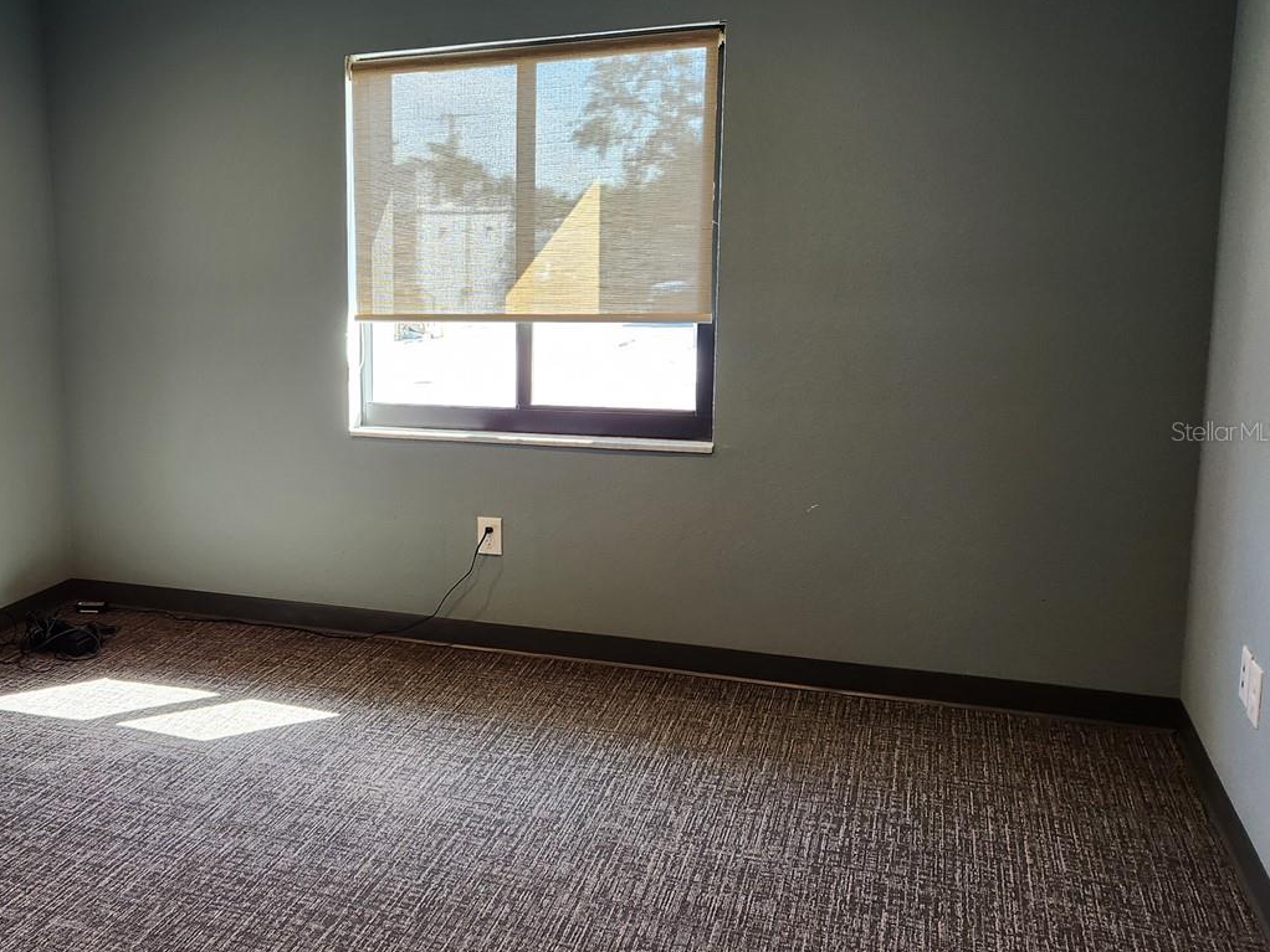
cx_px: 295
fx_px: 1321
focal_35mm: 36
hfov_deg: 49.0
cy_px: 431
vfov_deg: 39.6
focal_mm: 5.4
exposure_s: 1/120
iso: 160
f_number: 1.8
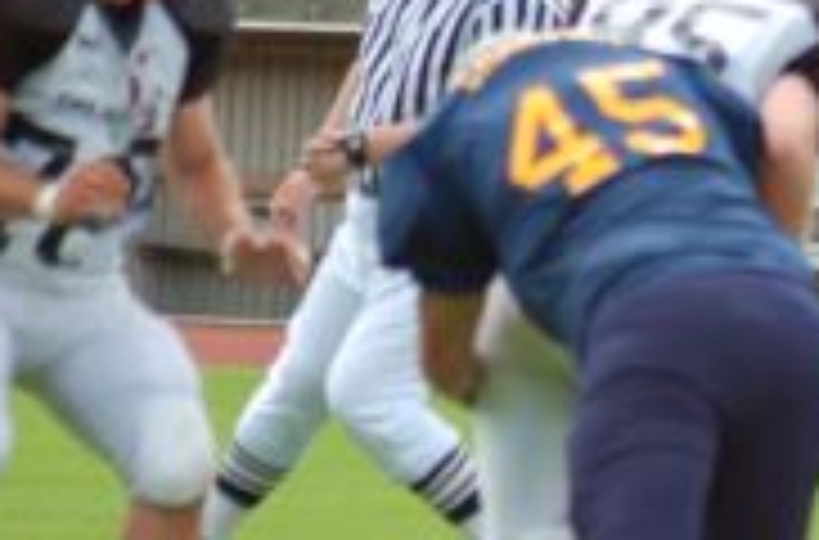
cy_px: 68
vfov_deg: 2.1
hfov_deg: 3.3
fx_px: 14396
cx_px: 826
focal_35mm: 635
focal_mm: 170
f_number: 4.8
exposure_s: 1/500
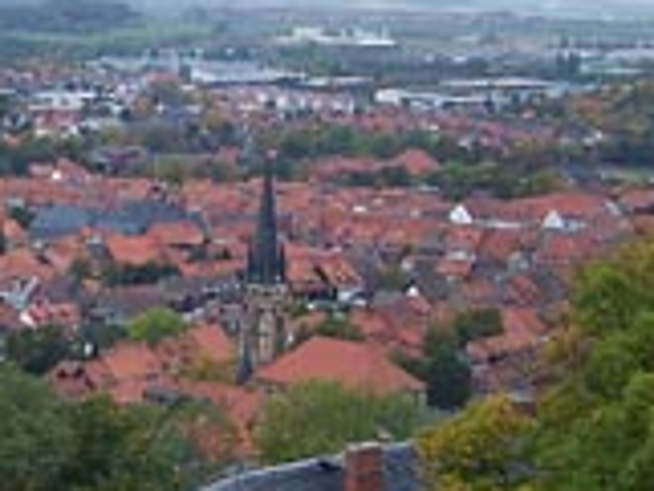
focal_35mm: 100
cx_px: 35
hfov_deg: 19.2
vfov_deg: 14.8
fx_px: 1891
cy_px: 274
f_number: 2.8
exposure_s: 1/320
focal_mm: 6.3
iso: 64
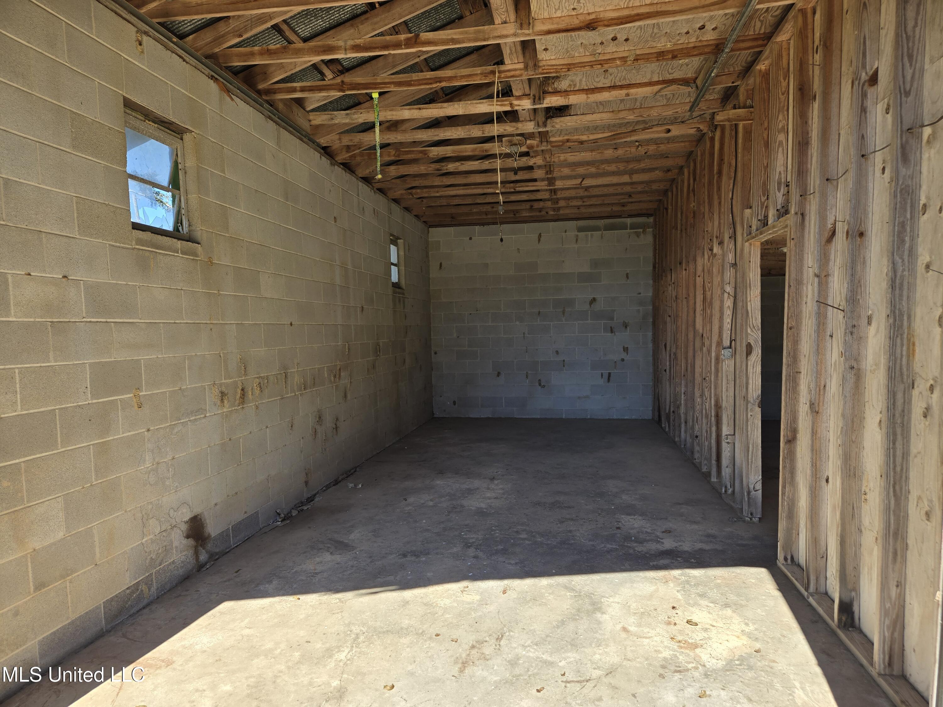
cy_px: 354
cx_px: 472
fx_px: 627
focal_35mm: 23
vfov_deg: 58.9
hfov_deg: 73.9
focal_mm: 5.4
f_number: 1.8
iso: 25
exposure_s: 1/519
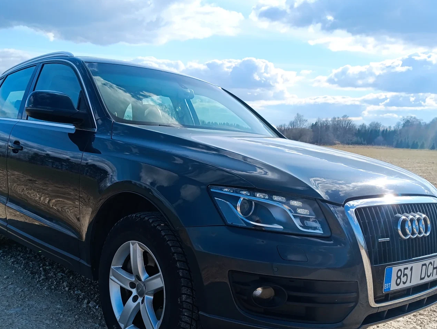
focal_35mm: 38
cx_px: 212
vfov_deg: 37.2
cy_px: 231
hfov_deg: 48.9
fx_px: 480
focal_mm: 4.71
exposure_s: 1/559
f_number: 1.7
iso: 50
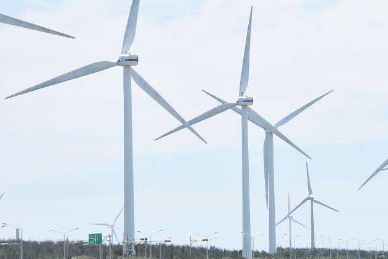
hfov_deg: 9.7
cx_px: 303
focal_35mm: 212
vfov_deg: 6.5
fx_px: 2286
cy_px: 100
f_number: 13
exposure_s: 1/2500
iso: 3200
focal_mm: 82
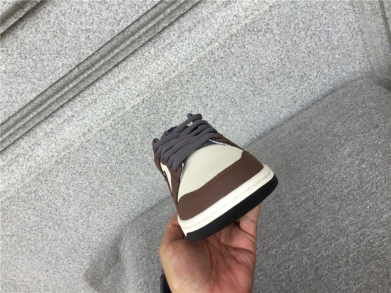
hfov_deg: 58.4
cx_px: 196
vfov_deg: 45.4
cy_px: 146
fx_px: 350
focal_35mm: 31
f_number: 2.4
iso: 25
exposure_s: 1/174
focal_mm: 3.3
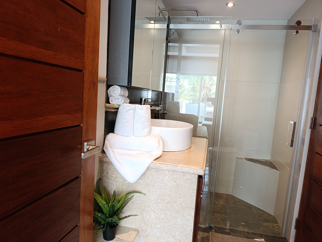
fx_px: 214
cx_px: 161
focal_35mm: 23
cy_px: 121
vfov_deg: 59.0
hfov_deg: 73.8
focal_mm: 6.14
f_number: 1.6
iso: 1000
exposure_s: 1/100
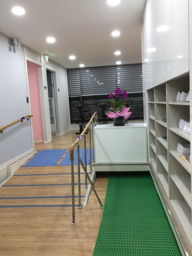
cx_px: 96
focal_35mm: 29
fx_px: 214
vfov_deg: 61.7
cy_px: 128
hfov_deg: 48.2
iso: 40
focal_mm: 4.15
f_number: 2.2
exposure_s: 1/15
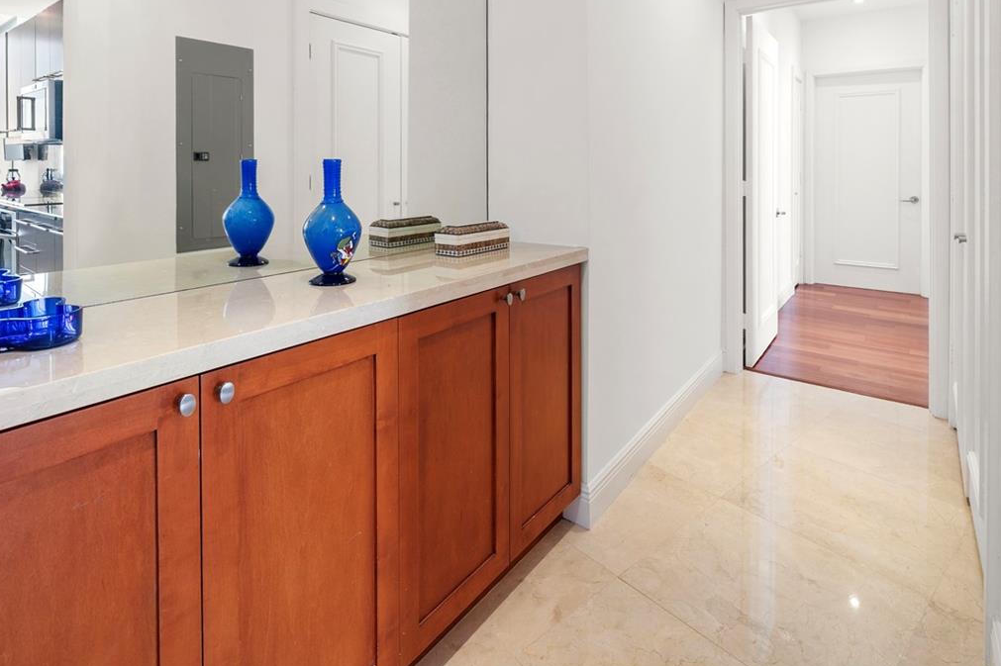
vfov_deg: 61.0
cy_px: 169
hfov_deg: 86.9
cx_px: 483
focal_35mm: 19
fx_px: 528
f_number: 8
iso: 320
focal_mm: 12
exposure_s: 1/8
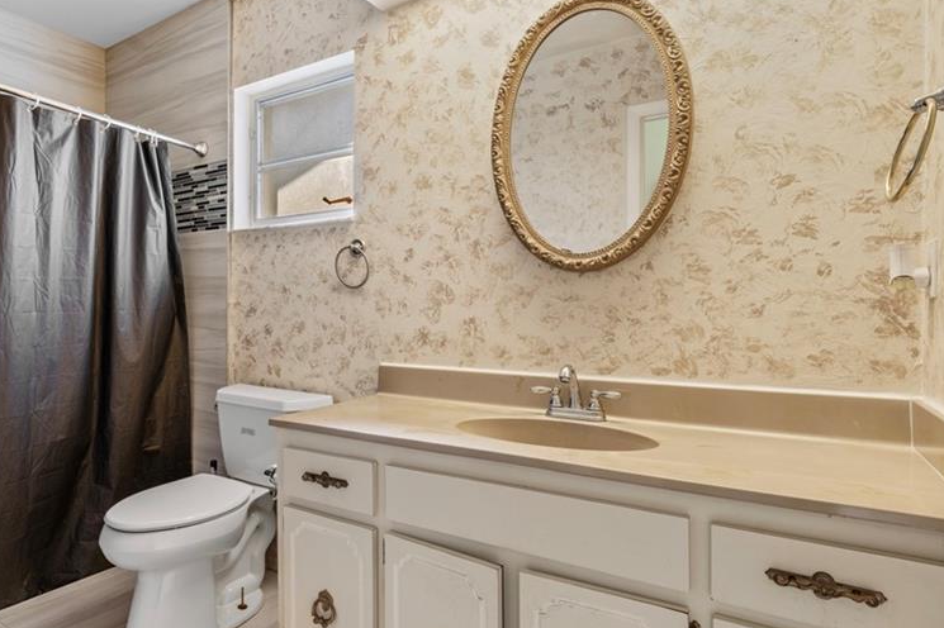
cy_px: 301
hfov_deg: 77.0
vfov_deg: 57.2
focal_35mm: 22
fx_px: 577
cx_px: 347
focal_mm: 16
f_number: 8
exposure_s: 1/4
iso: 100
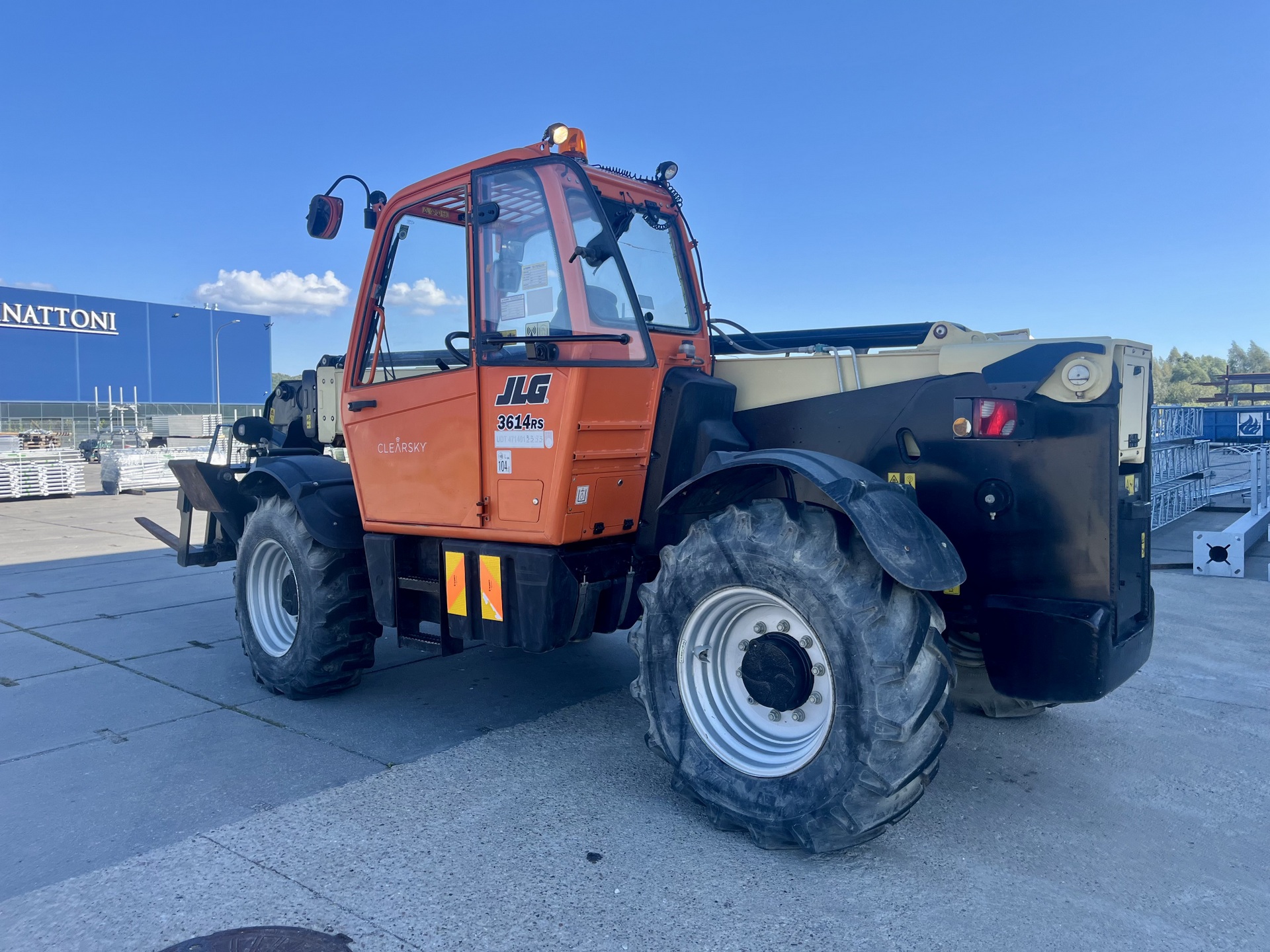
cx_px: 635
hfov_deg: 67.3
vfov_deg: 53.1
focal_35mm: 26
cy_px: 476
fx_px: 954
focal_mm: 5.1
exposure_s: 1/1721
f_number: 1.6
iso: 50
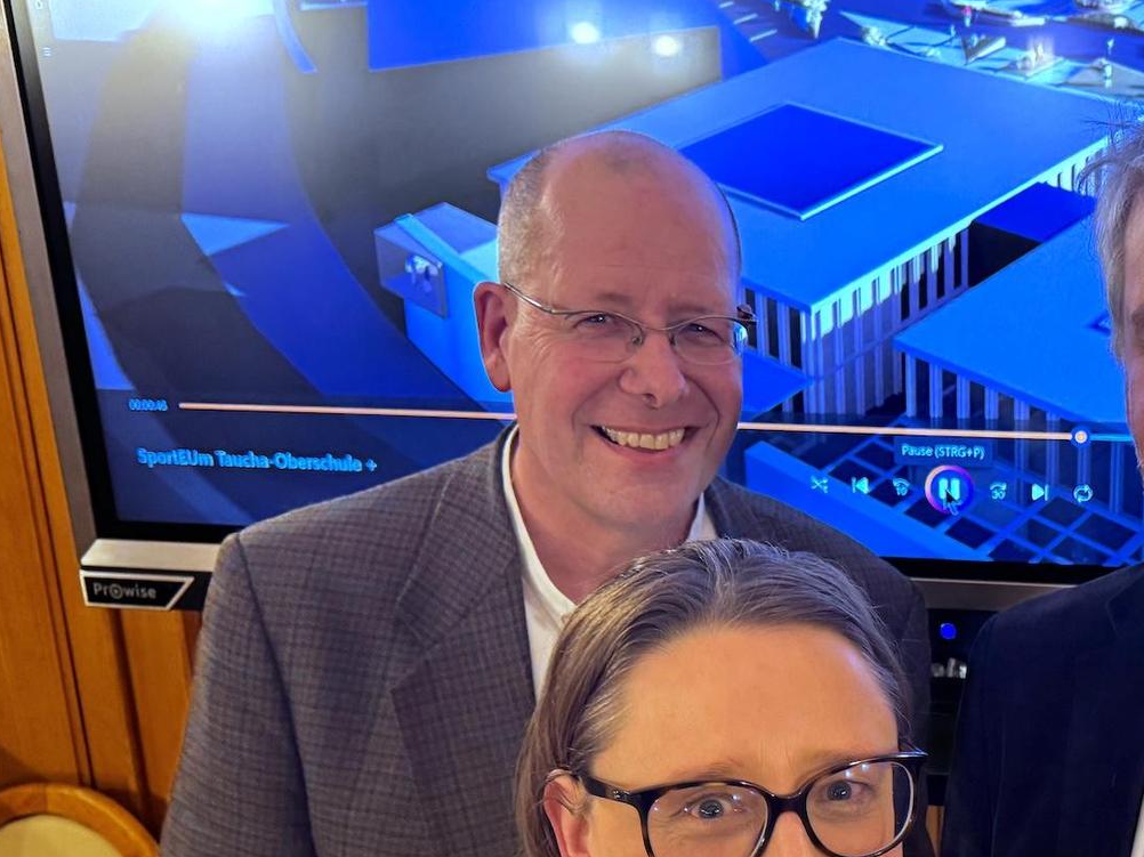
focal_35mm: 46
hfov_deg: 38.9
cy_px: 666
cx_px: 989
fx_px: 1520
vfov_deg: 30.8
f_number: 1.78
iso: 400
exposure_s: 1/50
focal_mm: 6.76
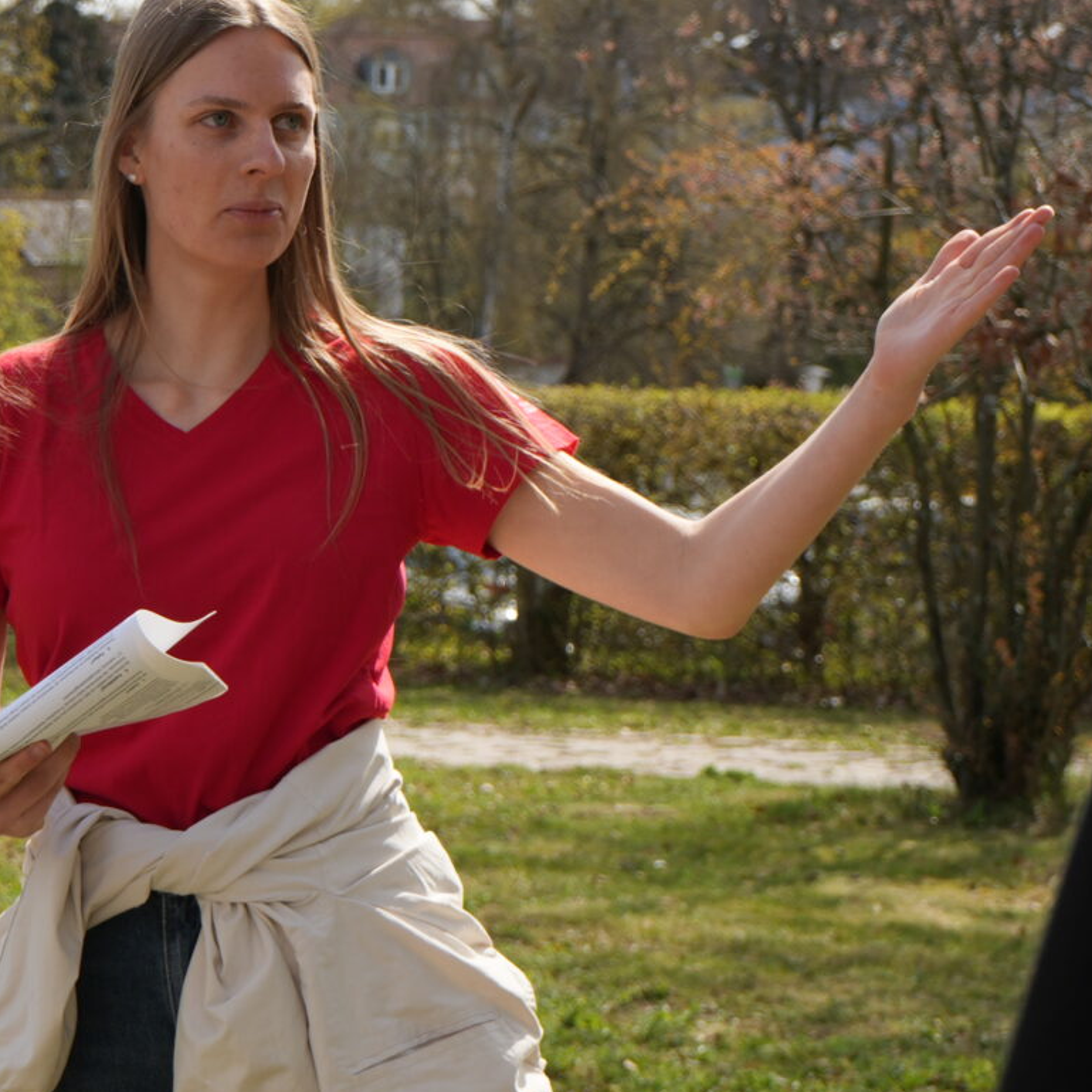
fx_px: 5746
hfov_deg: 10.8
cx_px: 269
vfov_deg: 10.8
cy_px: 257
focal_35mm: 161
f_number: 8
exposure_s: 1/200
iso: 100
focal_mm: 57
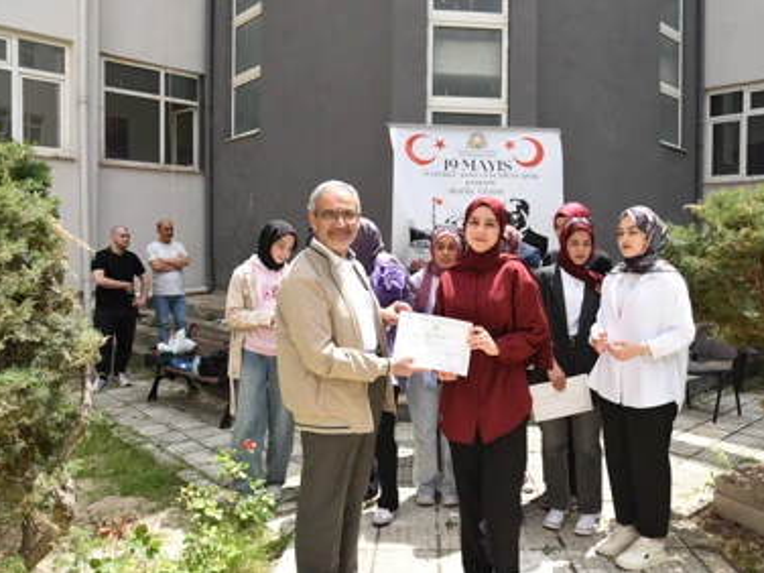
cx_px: 437
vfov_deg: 51.3
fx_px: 596
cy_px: 279
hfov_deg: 65.0
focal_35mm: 27
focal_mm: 24
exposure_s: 1/200
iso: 200
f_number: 8
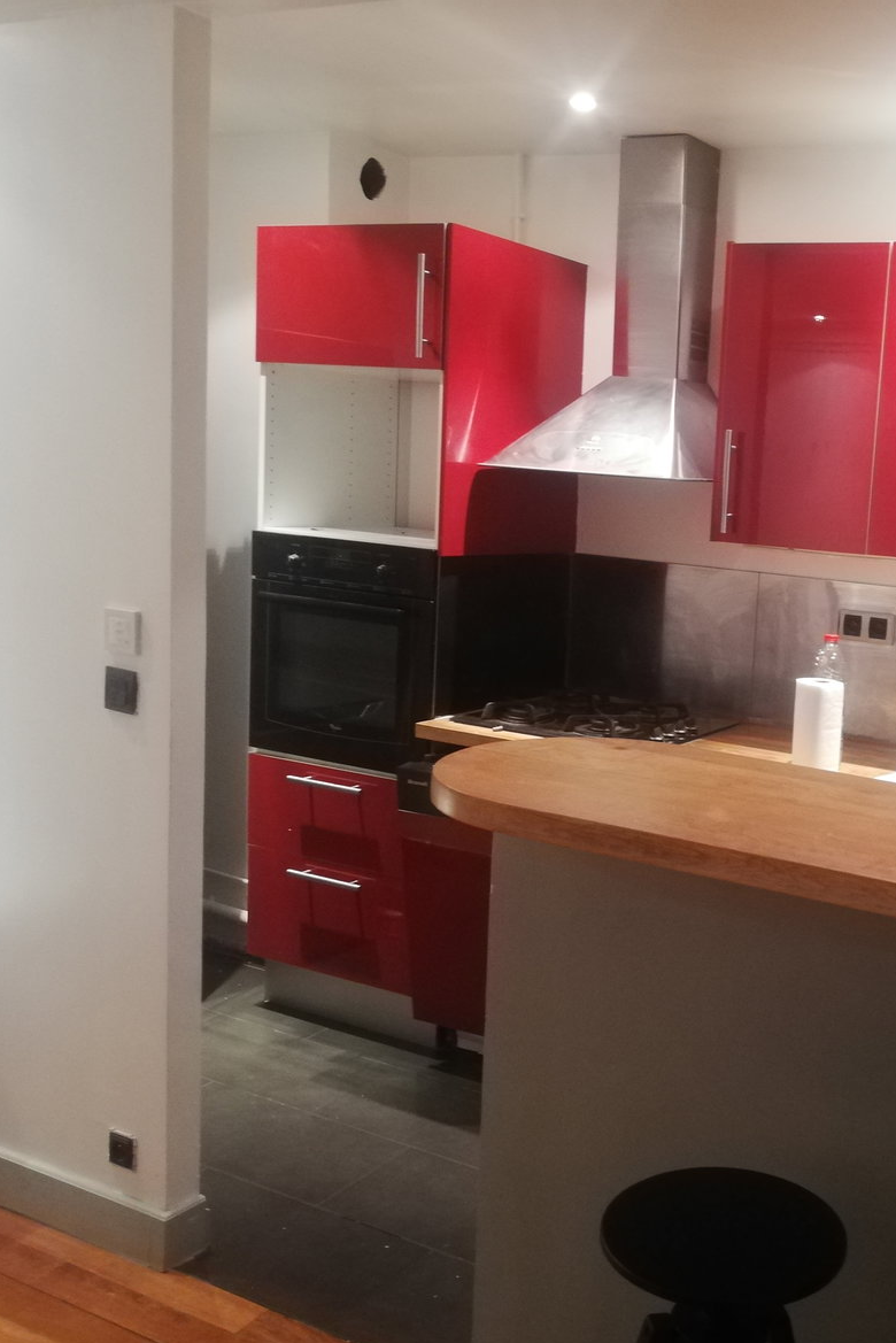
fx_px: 1380
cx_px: 766
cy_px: 687
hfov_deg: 34.4
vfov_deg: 51.9
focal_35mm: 37
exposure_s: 1/20
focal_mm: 3.81
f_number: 2.2
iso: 640
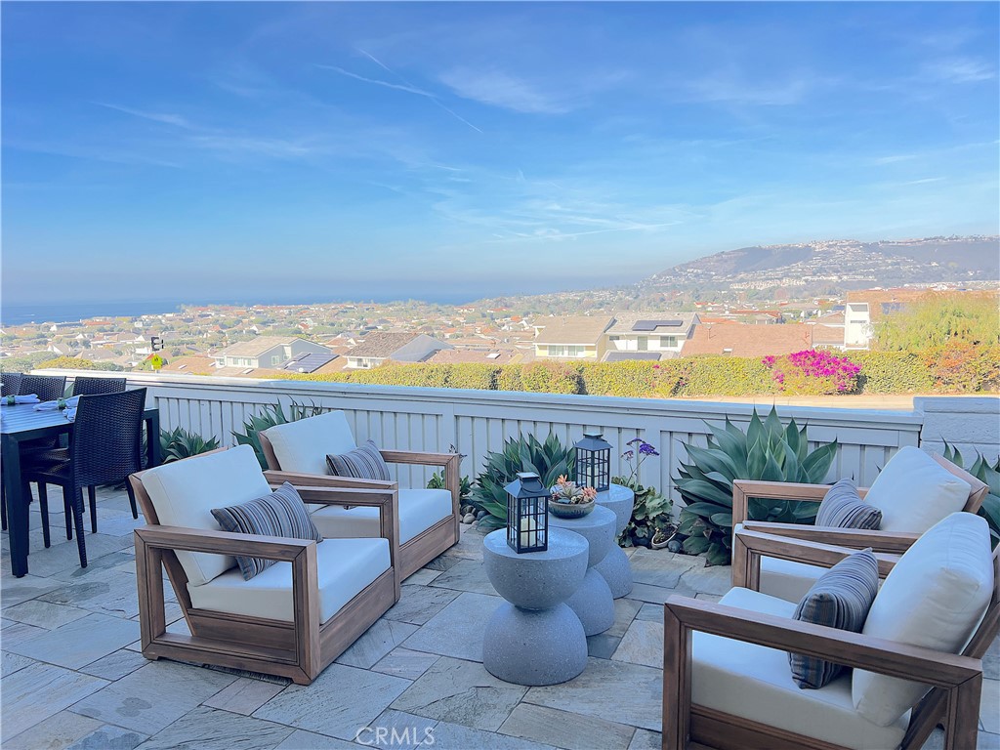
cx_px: 500
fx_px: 751
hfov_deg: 67.3
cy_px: 375
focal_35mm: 26
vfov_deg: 53.1
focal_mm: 5.7
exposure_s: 1/880
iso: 50
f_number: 1.5
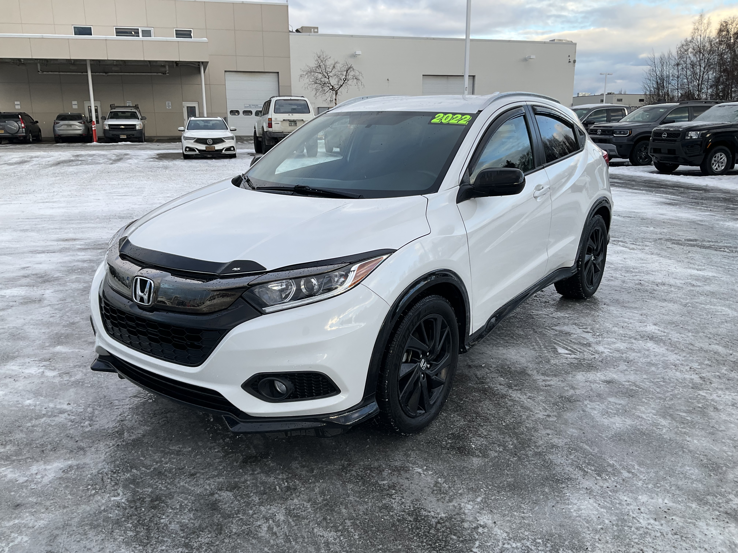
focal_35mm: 29
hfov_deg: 61.7
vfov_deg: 48.2
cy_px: 276
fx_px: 618
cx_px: 369
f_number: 1.8
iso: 25
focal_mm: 3
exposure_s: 1/262
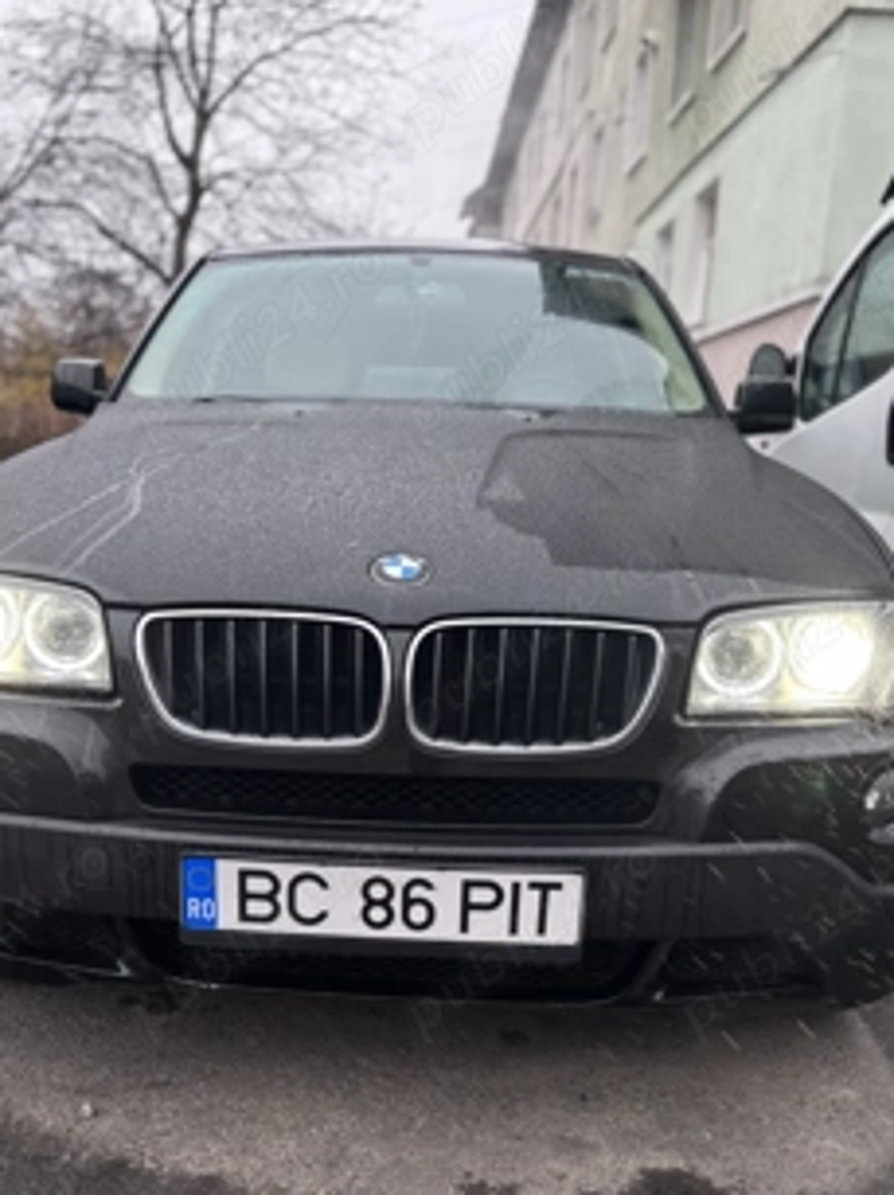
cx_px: 394
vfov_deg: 53.7
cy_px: 703
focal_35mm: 34
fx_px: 1172
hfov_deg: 41.7
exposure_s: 1/53
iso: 100
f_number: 1.6
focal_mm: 5.96
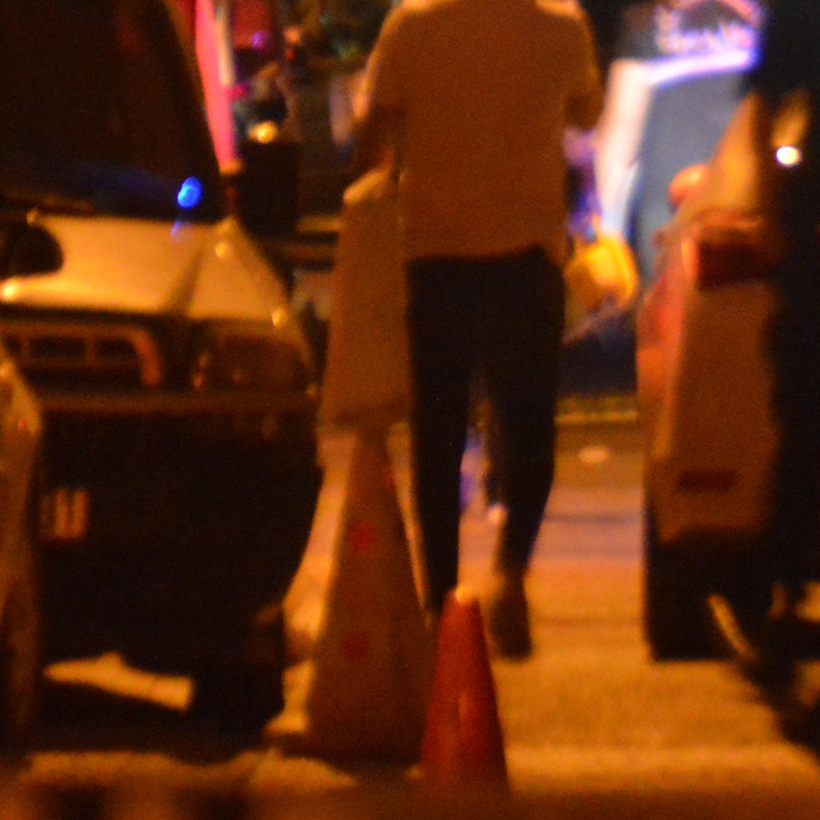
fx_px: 15410
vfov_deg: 3.0
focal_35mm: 575
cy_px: 101
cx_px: 746
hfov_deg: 3.0
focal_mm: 120
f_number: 6
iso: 3200
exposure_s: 1/13
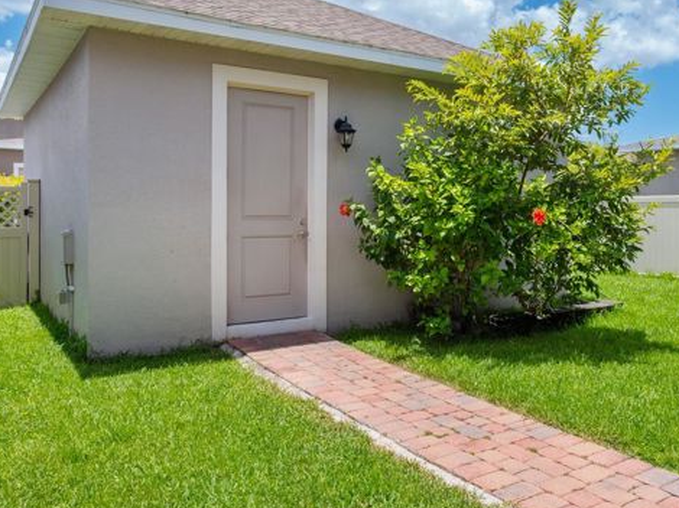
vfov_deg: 46.6
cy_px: 214
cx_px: 420
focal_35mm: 30
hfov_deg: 59.3
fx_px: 588
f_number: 5.6
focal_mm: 10
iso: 200
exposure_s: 1/500
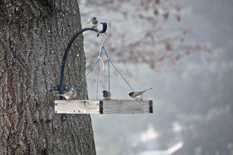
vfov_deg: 4.6
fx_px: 1940
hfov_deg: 6.9
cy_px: 78
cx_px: 116
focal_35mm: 300
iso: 800
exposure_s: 1/125
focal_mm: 200
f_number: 5.6
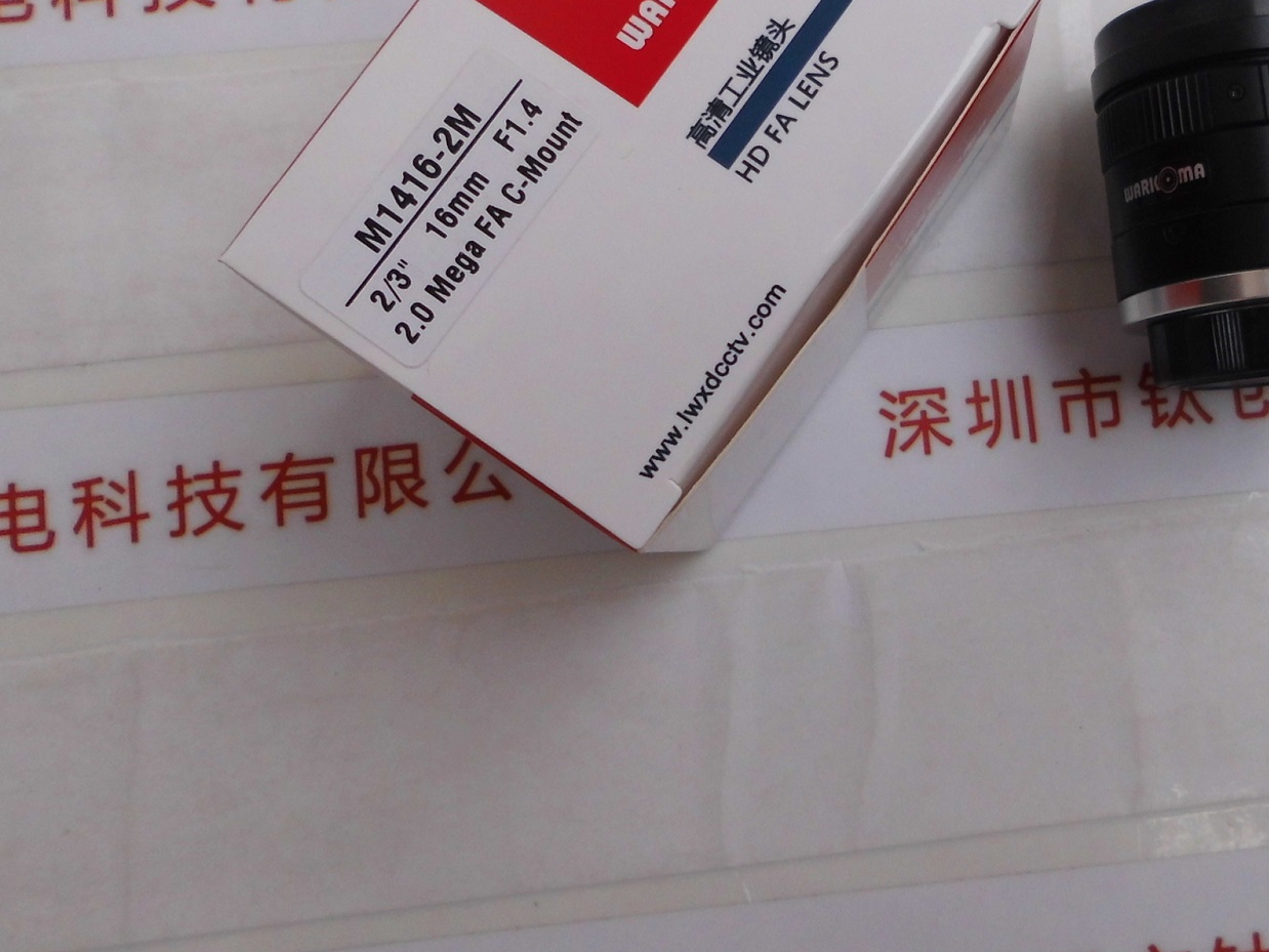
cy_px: 350
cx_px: 959
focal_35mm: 42
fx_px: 1540
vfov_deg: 34.2
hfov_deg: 43.3
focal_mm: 4.6
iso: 100
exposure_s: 1/346
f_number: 3.2
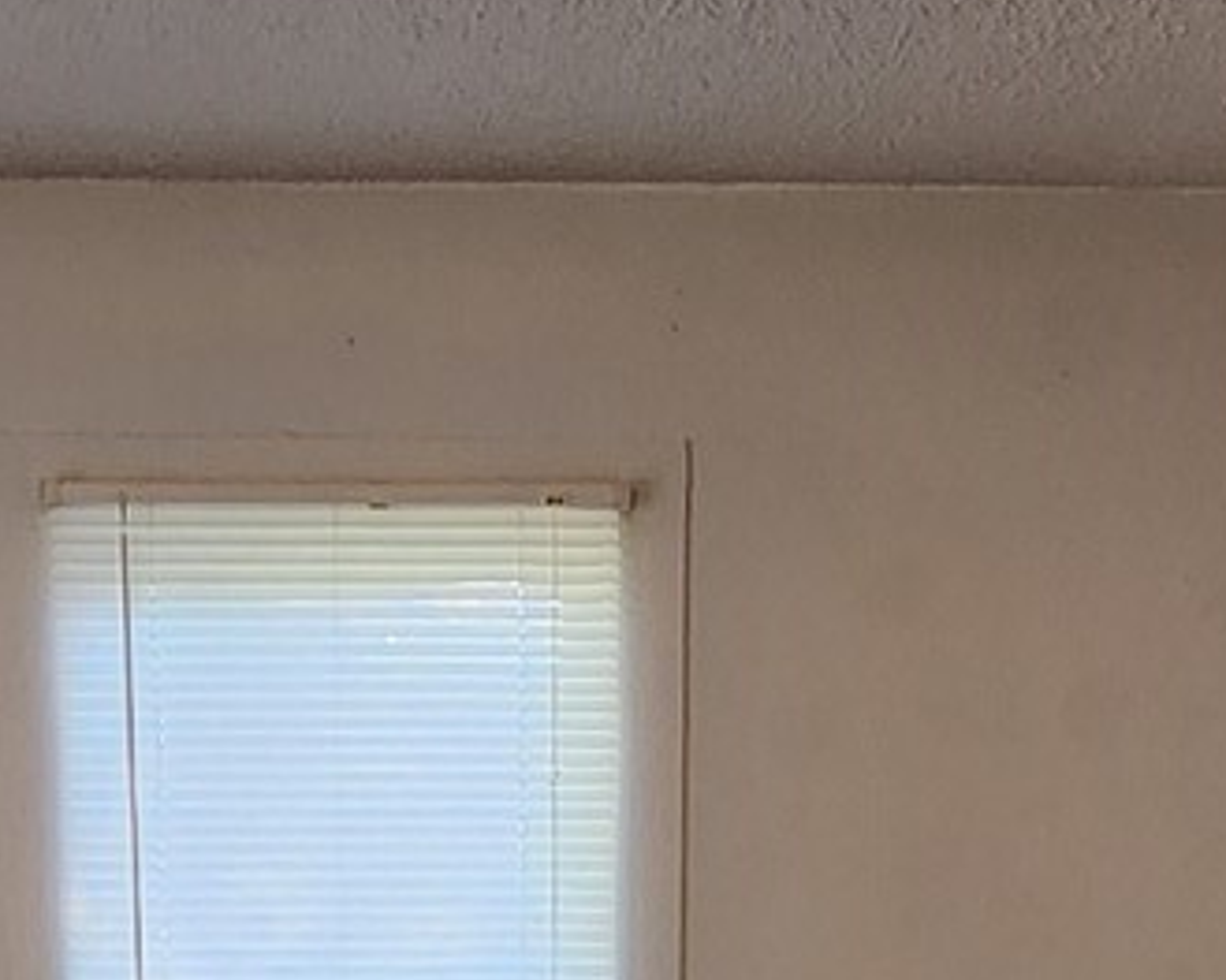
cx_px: 563
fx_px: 2684
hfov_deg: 25.7
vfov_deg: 16.3
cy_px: 1912
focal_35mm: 74
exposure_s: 1/60
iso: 250
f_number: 2.2
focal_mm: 2.2
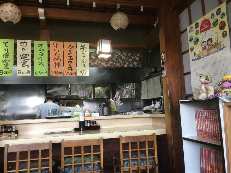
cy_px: 86
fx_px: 194
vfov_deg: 48.2
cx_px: 116
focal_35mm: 29
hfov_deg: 61.7
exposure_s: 1/15
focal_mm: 4.15
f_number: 2.2
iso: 32
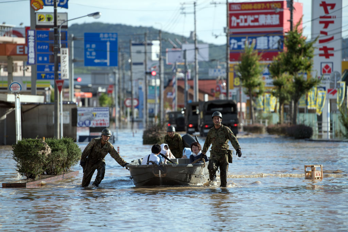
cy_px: 116
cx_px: 174
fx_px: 1933
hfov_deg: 10.3
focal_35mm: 200
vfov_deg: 6.9
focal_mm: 200
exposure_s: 1/2000
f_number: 3.5
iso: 200
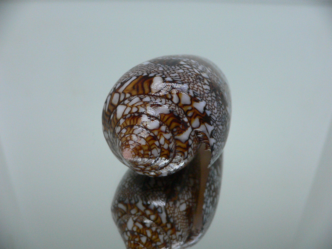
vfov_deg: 40.7
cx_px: 166
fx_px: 336
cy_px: 124
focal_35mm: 35
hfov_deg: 52.6
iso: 200
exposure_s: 1/50
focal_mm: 4.6
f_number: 2.8
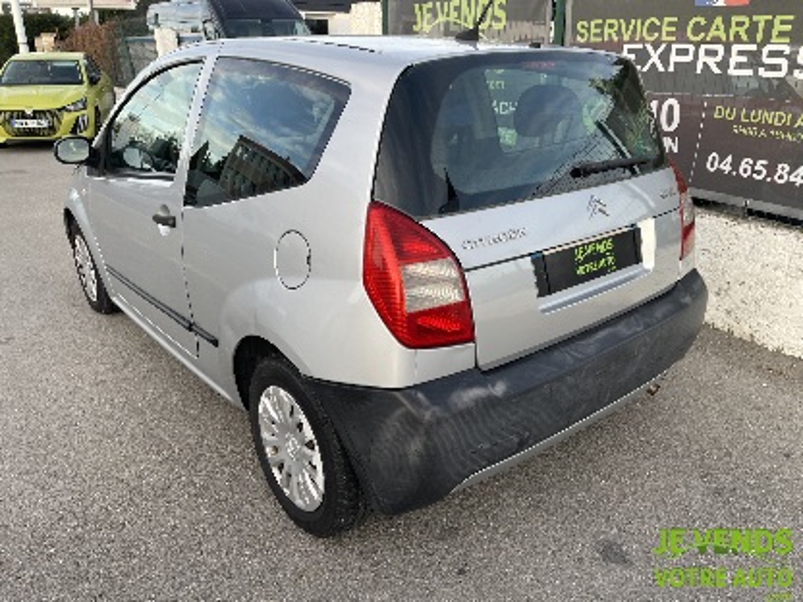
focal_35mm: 25
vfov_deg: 54.9
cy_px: 301
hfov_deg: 69.4
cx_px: 402
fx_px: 580
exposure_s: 1/384
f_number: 1.6
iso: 32
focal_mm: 5.1
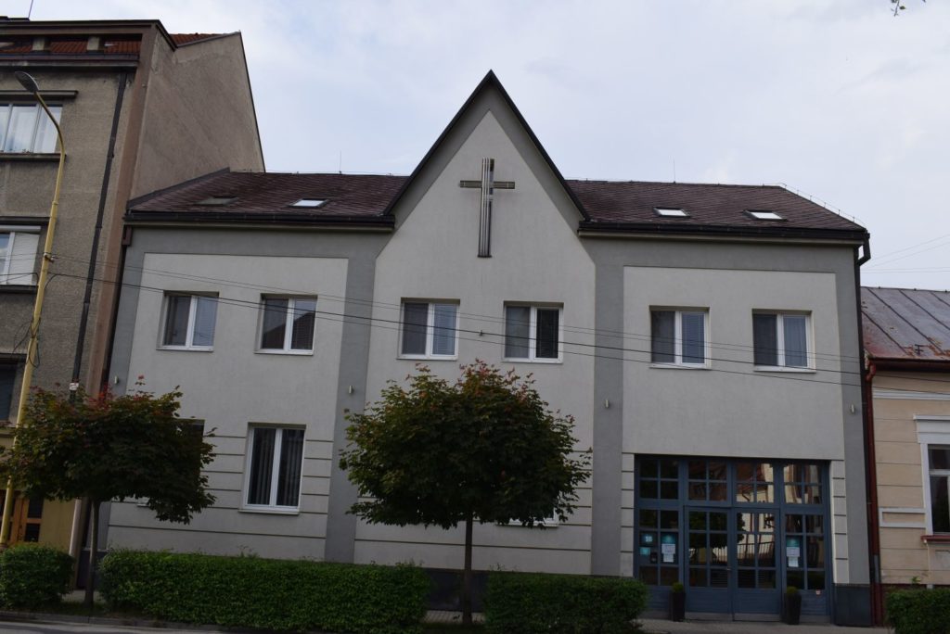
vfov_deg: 40.0
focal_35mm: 33
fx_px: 871
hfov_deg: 57.2
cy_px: 317
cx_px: 475
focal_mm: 22
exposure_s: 1/250
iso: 200
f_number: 8
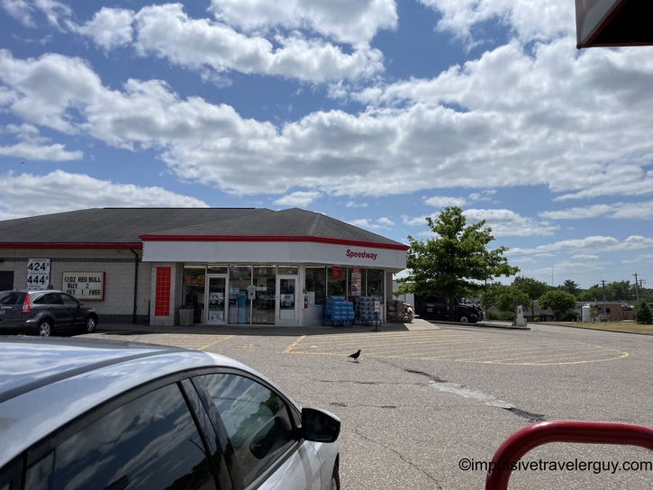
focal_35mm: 26
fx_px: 491
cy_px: 245
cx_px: 326
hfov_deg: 67.3
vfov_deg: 53.1
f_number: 1.6
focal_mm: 4.2
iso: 32
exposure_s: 1/11905
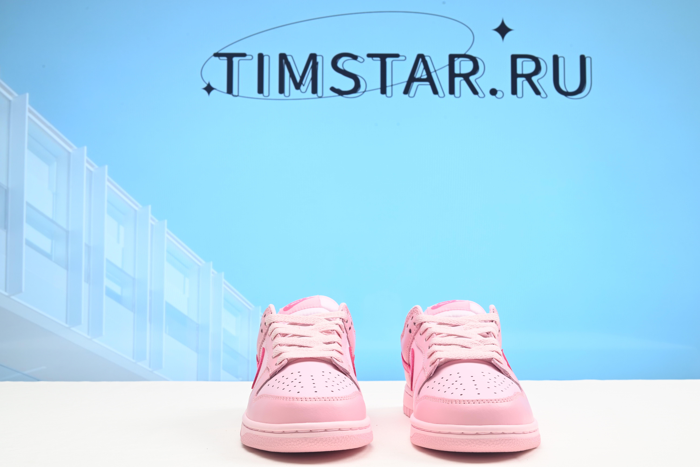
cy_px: 234
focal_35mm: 42
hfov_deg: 46.4
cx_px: 350
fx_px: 817
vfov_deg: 31.9
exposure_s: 1/2
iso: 100
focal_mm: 42
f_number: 16
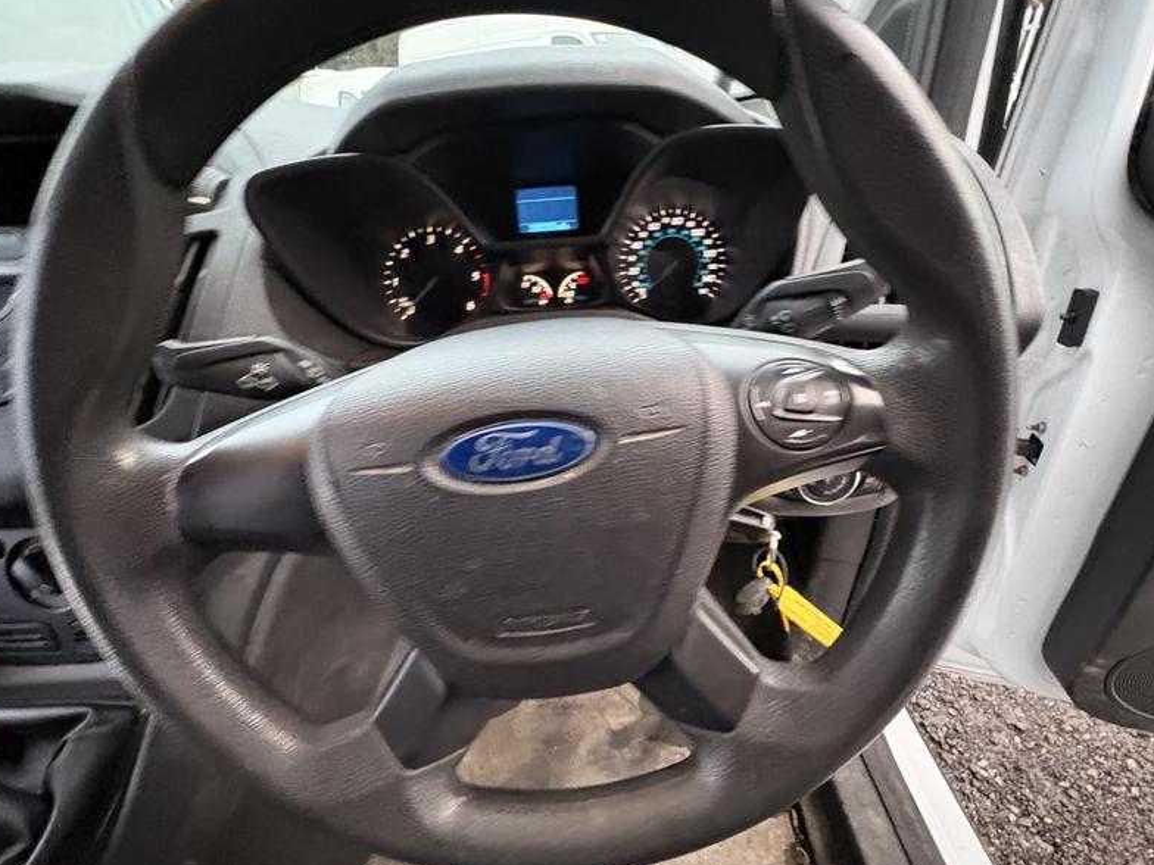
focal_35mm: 16
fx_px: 533
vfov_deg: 78.0
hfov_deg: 94.5
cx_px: 592
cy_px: 462
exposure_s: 1/38
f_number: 2.2
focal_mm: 2.22
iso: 1000
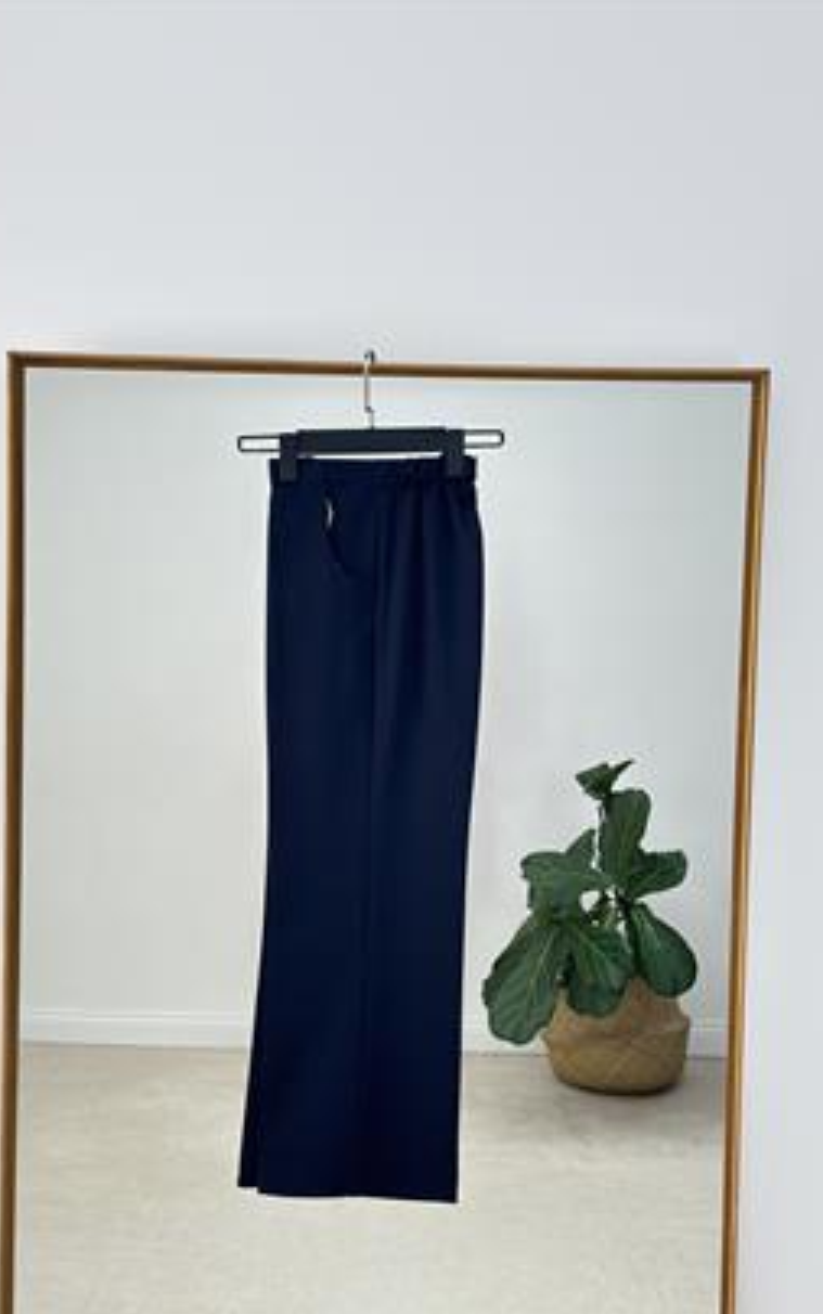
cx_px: 355
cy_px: 662
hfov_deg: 24.9
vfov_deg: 38.8
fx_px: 1863
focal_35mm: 52
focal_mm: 6.86
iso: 80
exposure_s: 1/224
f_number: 1.78
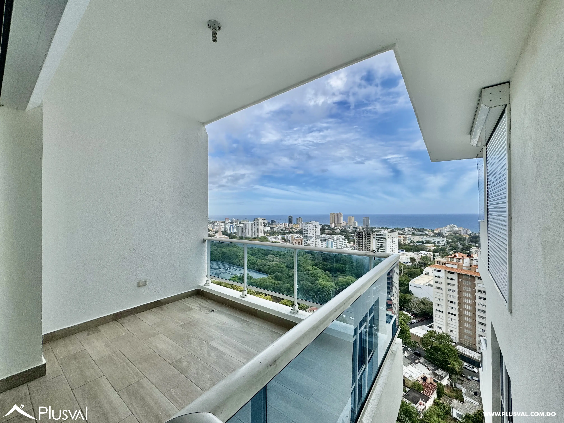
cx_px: 282
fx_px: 228
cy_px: 212
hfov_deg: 102.1
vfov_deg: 85.7
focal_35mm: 14
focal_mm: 2.22
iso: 50
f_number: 2.2
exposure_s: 1/1880
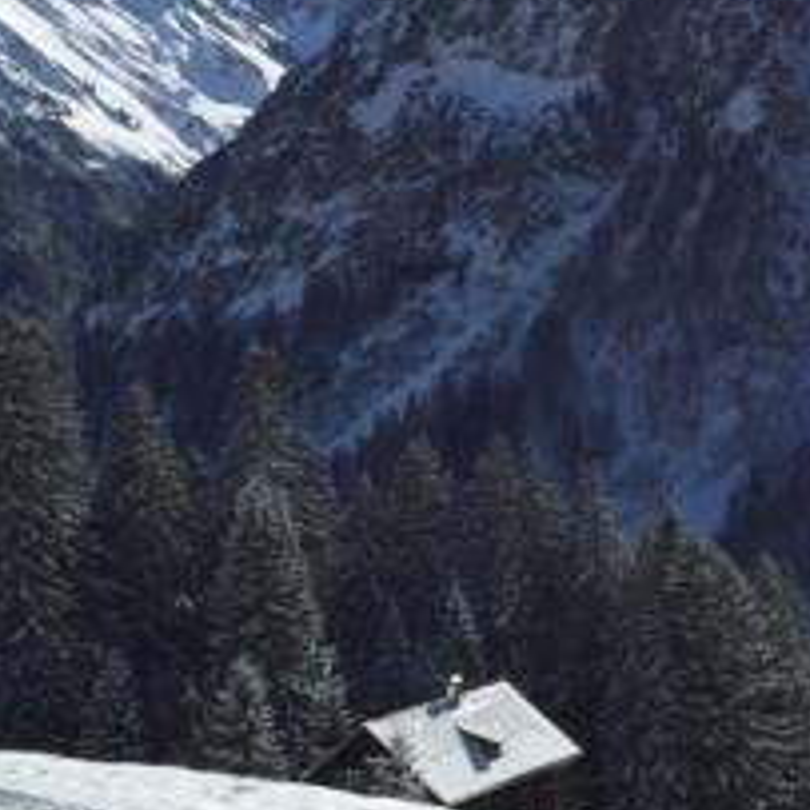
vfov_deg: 23.2
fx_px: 1959
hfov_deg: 23.3
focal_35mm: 74
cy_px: 239
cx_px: 517
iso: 32
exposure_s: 1/5650
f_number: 2.2
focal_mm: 4.15
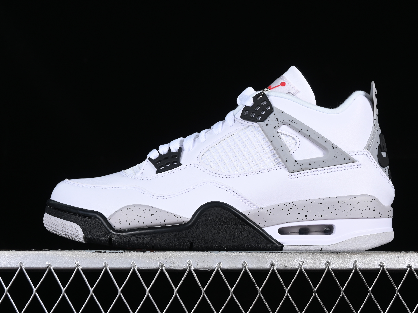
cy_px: 156
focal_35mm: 82
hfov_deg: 23.8
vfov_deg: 18.0
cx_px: 221
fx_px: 990
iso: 160
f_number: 8
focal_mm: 50
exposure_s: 1/80
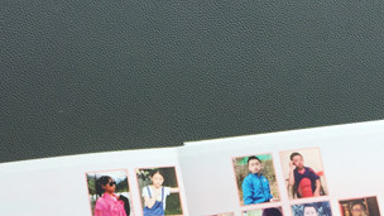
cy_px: 365
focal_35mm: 82
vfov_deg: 13.5
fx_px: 835
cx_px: 184
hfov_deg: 25.9
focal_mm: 4.15
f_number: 2.2
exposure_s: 1/100
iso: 40
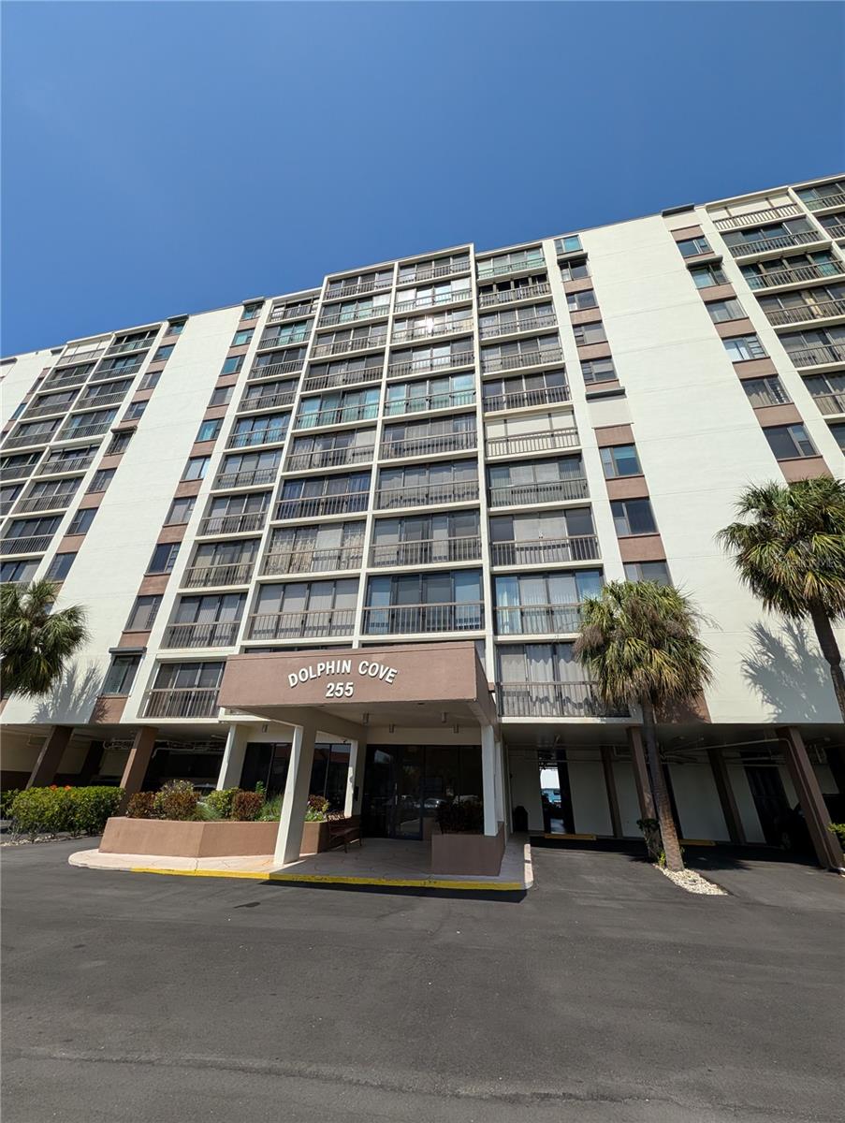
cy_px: 562
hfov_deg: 94.6
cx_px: 422
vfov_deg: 110.5
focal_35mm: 12
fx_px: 390
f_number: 1.7
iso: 55
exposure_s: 1/6494
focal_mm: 2.02
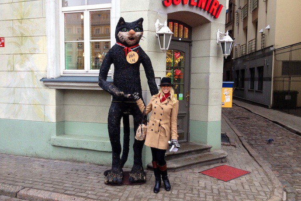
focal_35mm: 37
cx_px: 151
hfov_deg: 51.9
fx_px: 309
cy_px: 100
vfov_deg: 35.9
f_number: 2.4
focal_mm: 4.28
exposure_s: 1/120
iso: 64
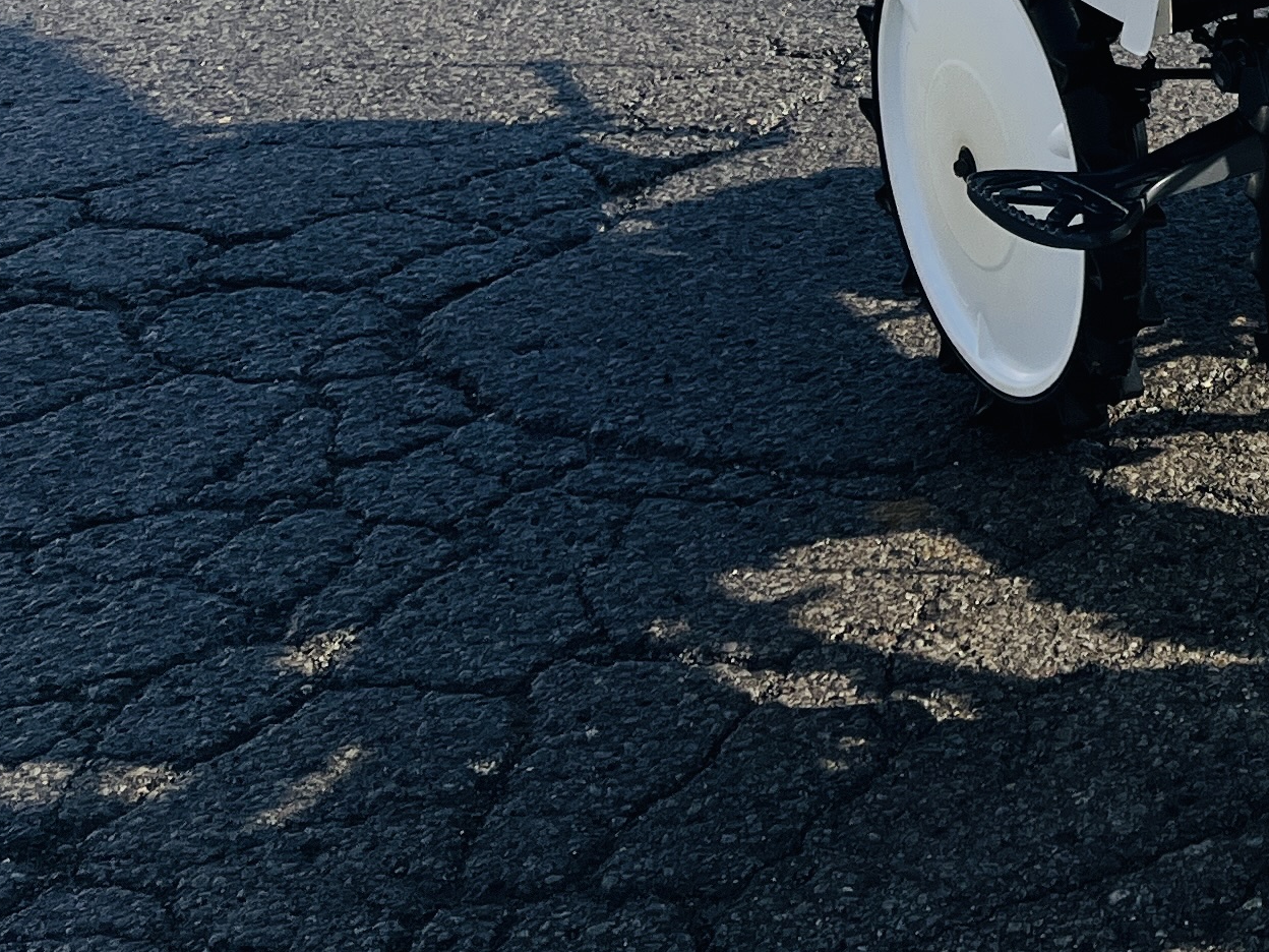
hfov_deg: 19.9
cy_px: -299
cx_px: 1937
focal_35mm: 84
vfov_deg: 16.6
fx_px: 3079
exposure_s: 1/5848
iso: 50
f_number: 1.6
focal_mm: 5.1
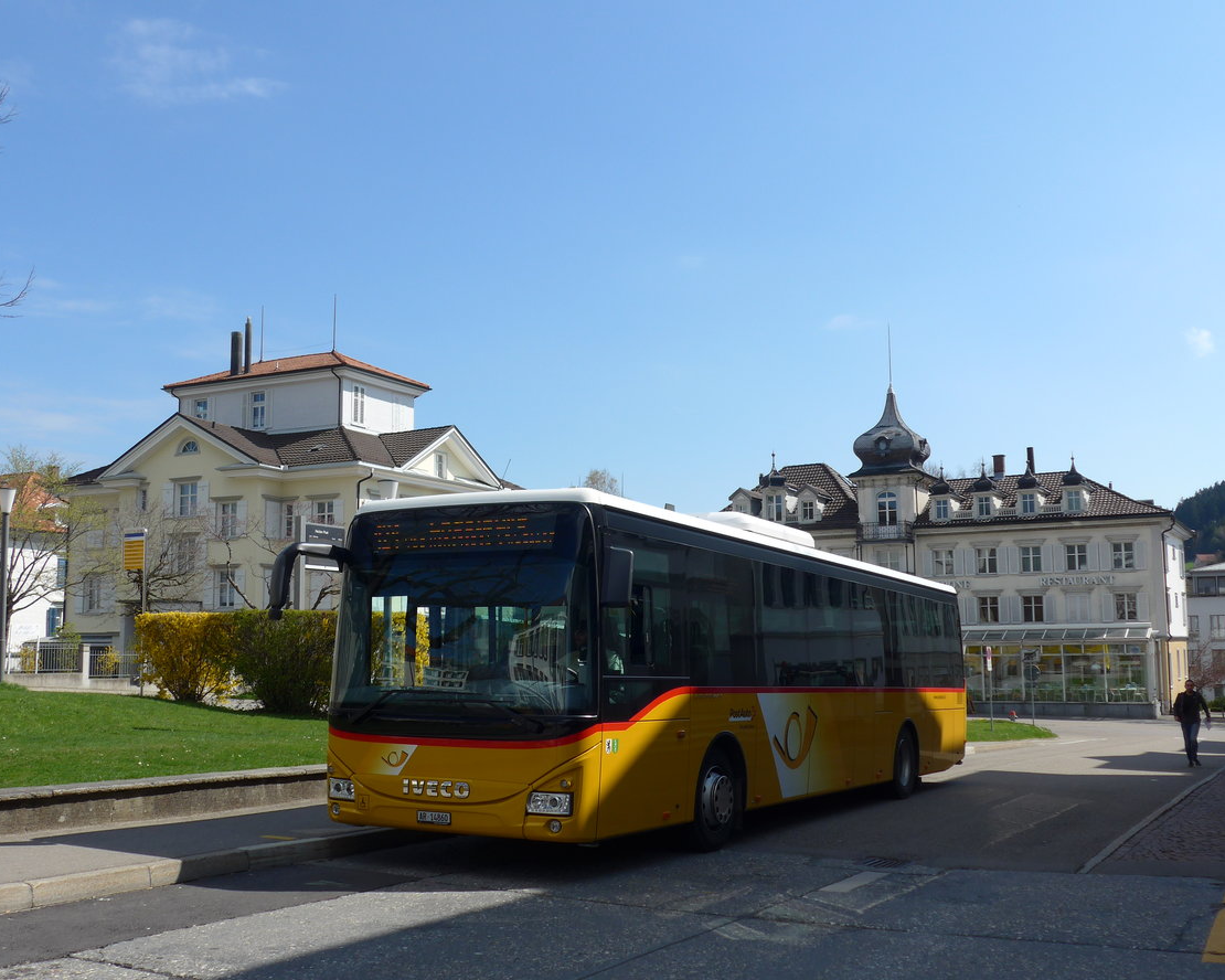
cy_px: 488
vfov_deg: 39.2
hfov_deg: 47.9
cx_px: 566
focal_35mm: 38
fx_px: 1378
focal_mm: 7.5
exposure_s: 1/2000
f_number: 2.8
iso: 80
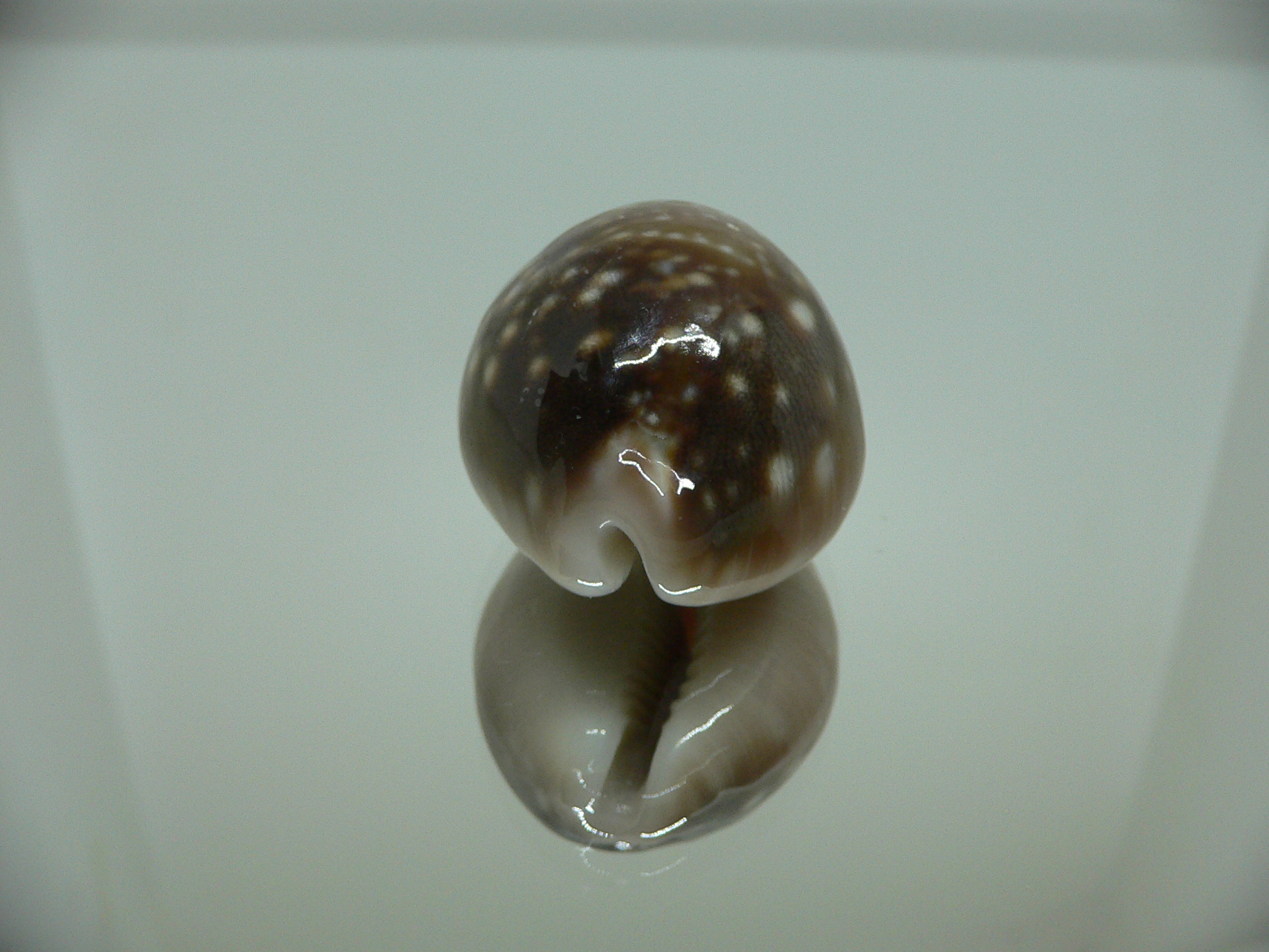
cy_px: 476
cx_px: 634
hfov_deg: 52.6
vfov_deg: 40.7
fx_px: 1283
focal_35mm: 35
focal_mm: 4.6
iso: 150
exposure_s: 1/60
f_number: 2.8
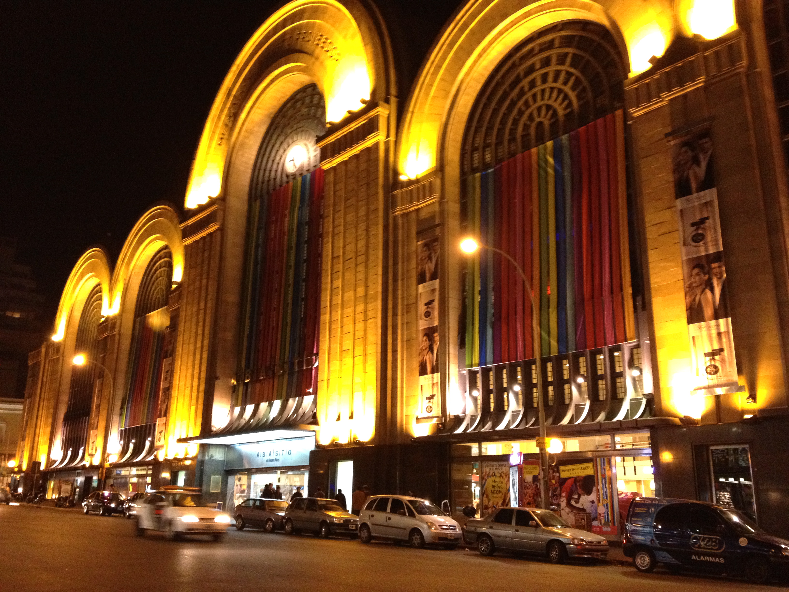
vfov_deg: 40.7
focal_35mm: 35
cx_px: 394
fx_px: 798
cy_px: 296
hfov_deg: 52.6
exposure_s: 1/20
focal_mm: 4.28
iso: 400
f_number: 2.4
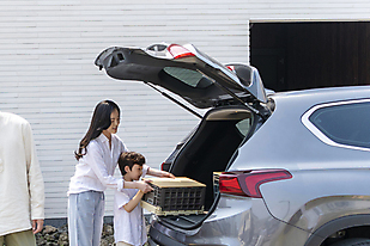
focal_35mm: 66
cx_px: 29
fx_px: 678
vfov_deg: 20.6
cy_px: 160
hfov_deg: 29.1
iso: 160
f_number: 2.8
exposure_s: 1/2000
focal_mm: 34
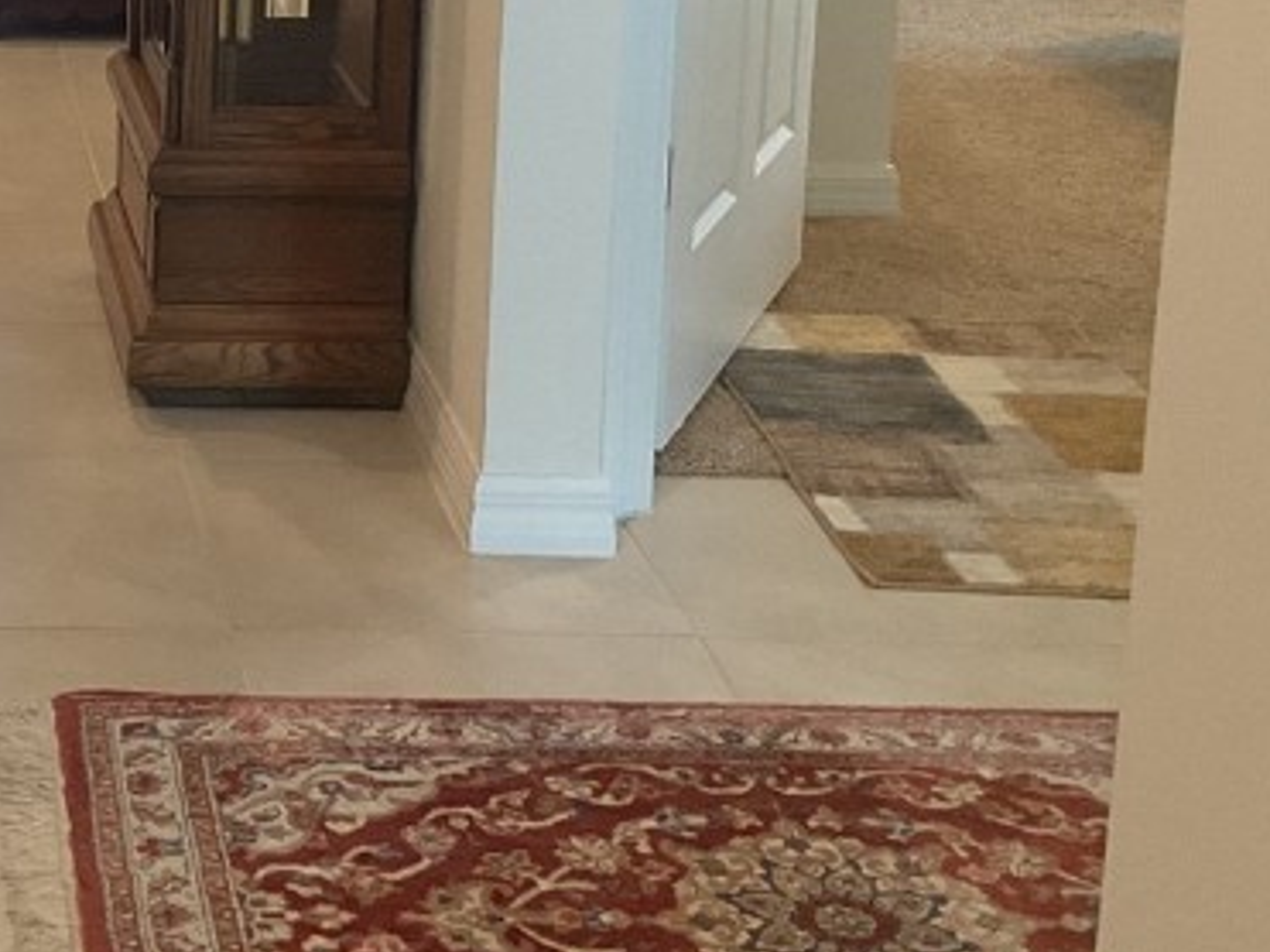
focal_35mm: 80
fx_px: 2934
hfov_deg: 22.8
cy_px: -151
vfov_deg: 17.7
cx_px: -168
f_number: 1.8
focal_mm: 3
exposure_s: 1/60
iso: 64
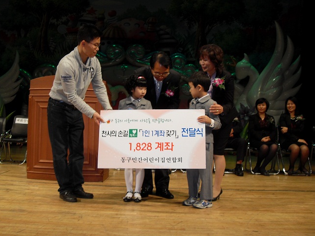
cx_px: 159
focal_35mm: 39
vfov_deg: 36.8
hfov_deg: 47.9
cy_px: 115
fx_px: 355
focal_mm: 6.3
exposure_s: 1/45
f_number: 2.8
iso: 100
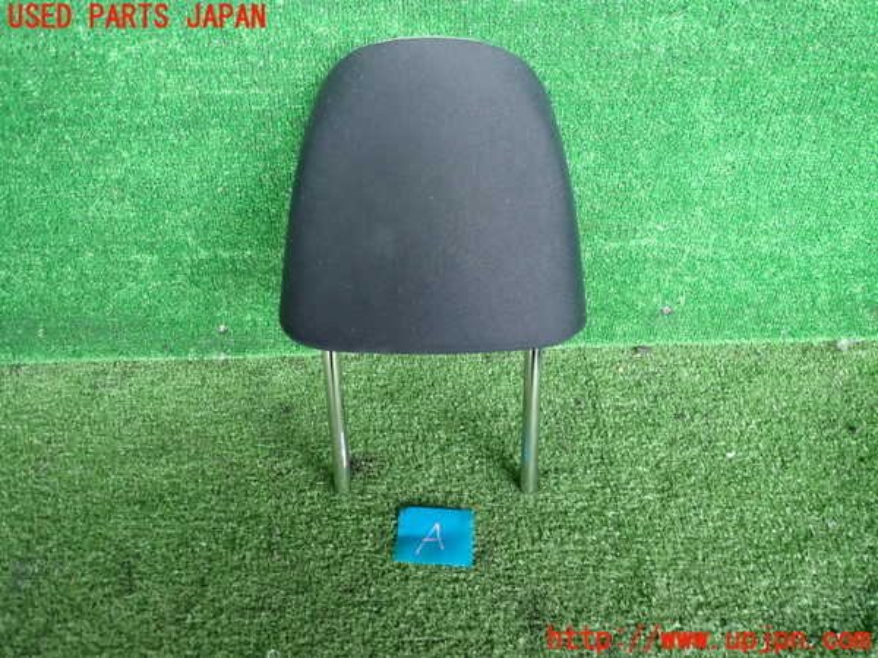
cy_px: 329
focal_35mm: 25
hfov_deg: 69.4
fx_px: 634
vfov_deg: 54.9
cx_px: 439
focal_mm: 4.5
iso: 200
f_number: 2
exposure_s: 1/30
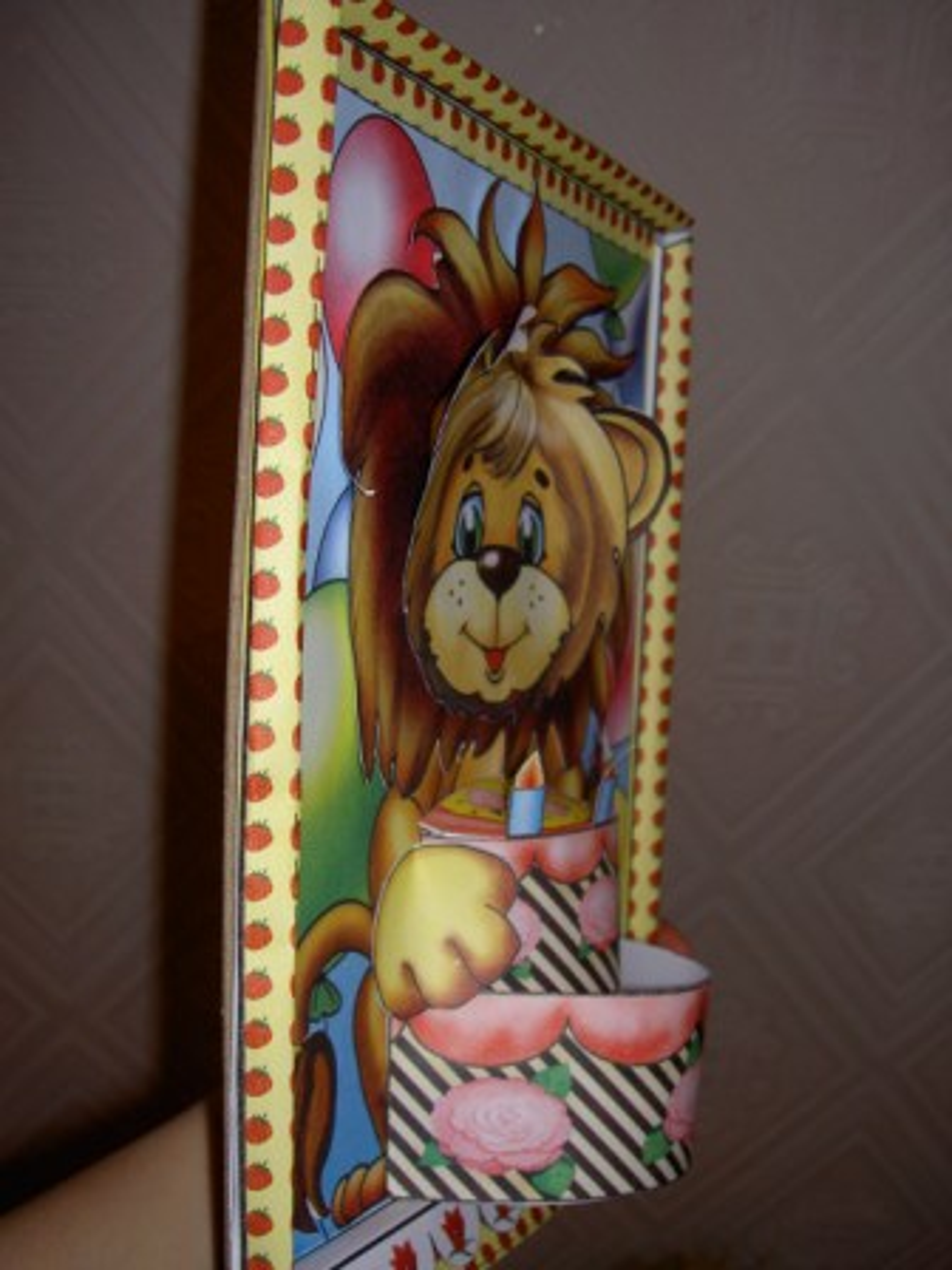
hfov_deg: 36.8
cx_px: 476
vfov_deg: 47.9
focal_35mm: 39
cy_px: 635
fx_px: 1430
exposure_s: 1/60
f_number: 2.8
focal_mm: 8
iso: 100
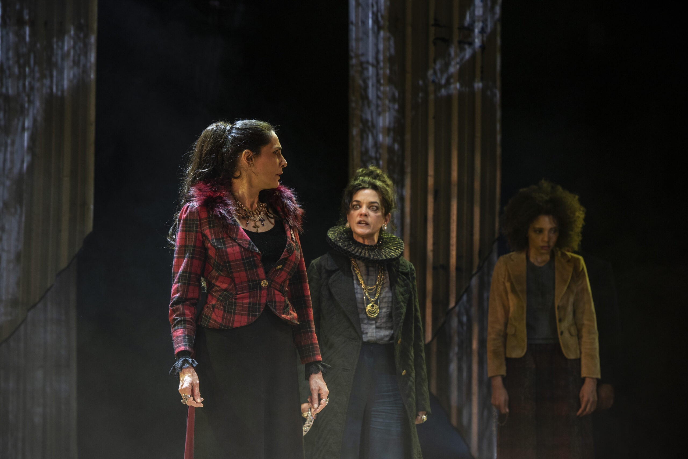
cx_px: 344
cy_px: 230
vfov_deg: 11.0
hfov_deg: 16.4
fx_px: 2390
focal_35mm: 125
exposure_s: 1/50
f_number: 5
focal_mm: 125
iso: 800
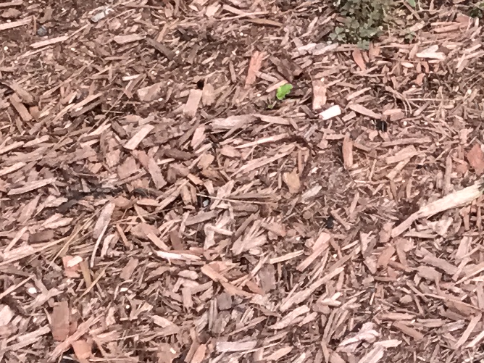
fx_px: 2363
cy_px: -702
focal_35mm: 169
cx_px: 1180
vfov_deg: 7.7
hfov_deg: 10.1
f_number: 1.8
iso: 20
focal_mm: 3.99
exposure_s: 1/137
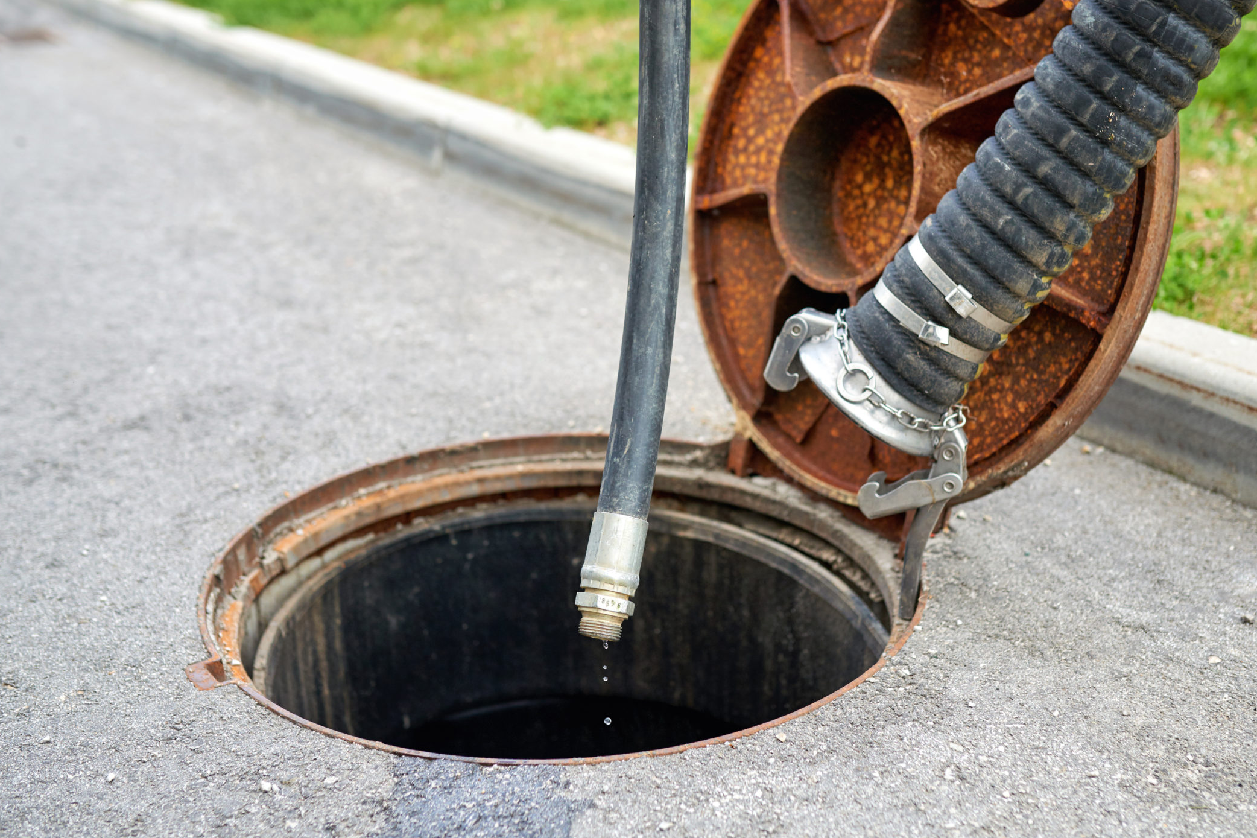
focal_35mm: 43
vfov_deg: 31.2
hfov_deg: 45.3
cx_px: 720
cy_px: 408
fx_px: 1501
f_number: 2.8
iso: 320
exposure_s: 1/1600
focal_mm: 35
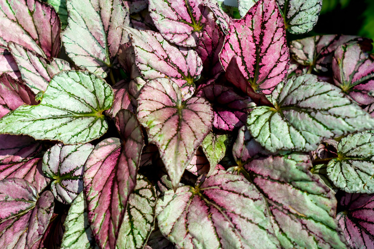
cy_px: 131
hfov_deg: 21.7
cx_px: 193
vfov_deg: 14.5
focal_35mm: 94
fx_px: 976
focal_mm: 55
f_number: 5.6
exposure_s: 1/240
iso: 400
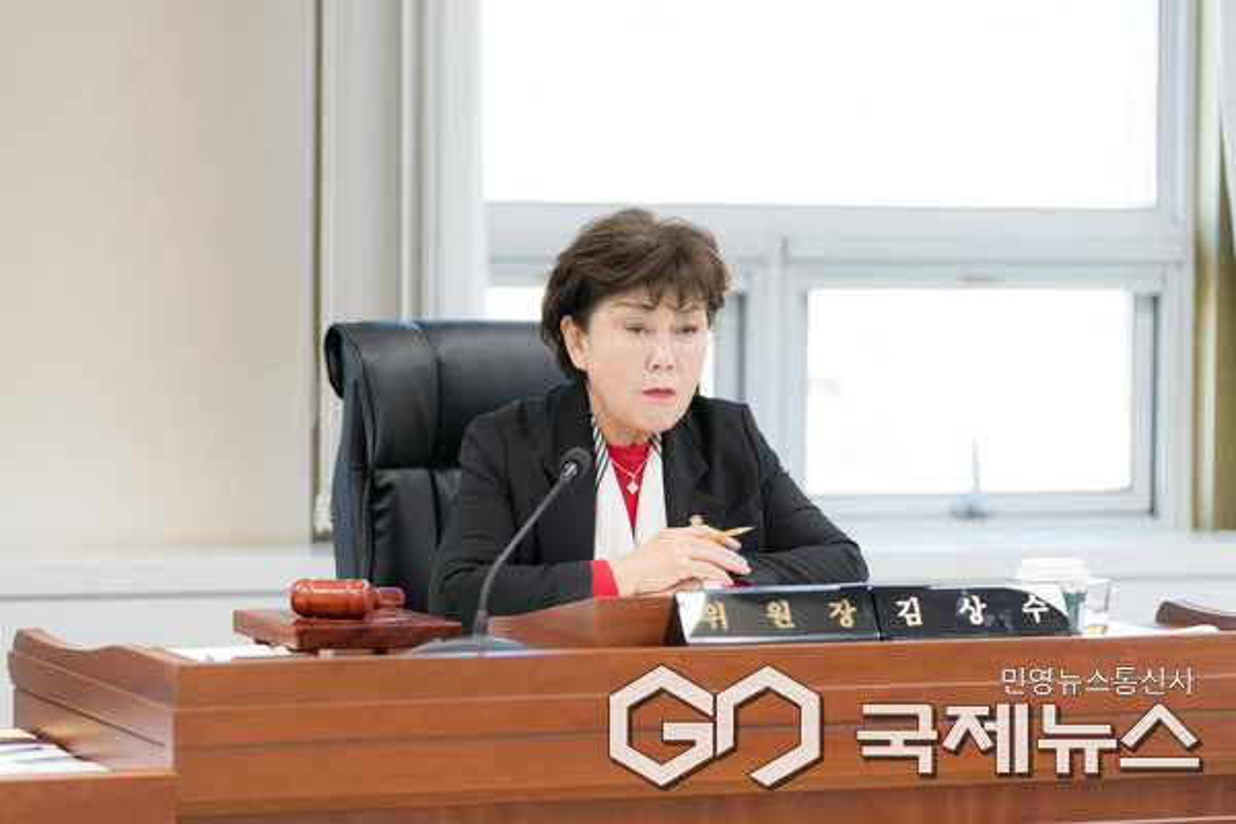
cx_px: 618
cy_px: 412
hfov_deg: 13.7
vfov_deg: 9.1
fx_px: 5150
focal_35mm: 150
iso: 2000
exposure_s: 1/250
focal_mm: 150
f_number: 2.8
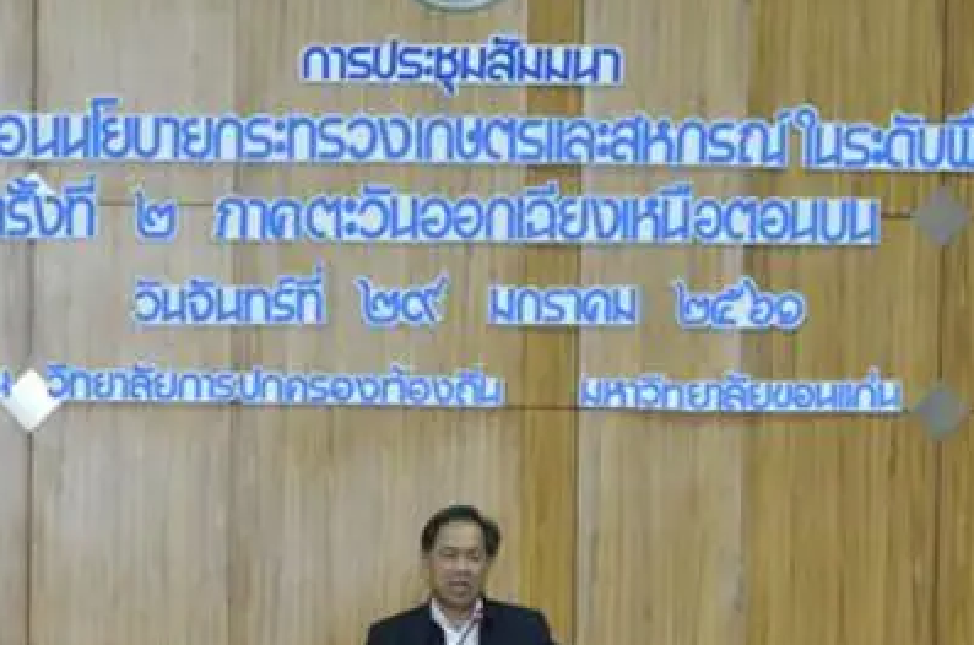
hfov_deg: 12.2
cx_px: 444
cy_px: 477
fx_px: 4563
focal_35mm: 169
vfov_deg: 8.1
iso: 2500
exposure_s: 1/160
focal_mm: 86
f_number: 3.5
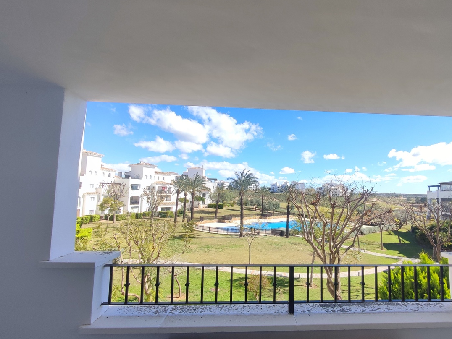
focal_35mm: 19
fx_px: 248
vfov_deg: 68.7
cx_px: 258
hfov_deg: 84.1
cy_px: 176
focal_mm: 1.65
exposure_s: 1/926
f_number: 2.2
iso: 50
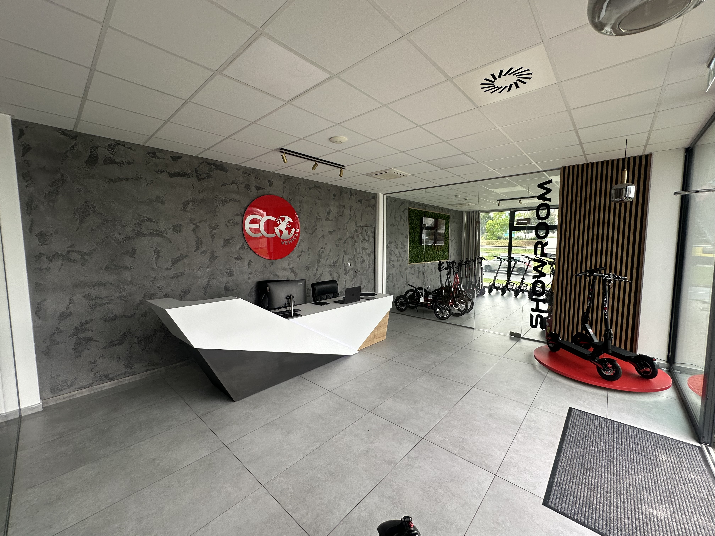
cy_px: 268
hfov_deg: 102.1
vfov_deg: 85.7
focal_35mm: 14
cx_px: 358
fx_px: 289
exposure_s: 1/99
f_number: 2.2
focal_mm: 2.22
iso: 64
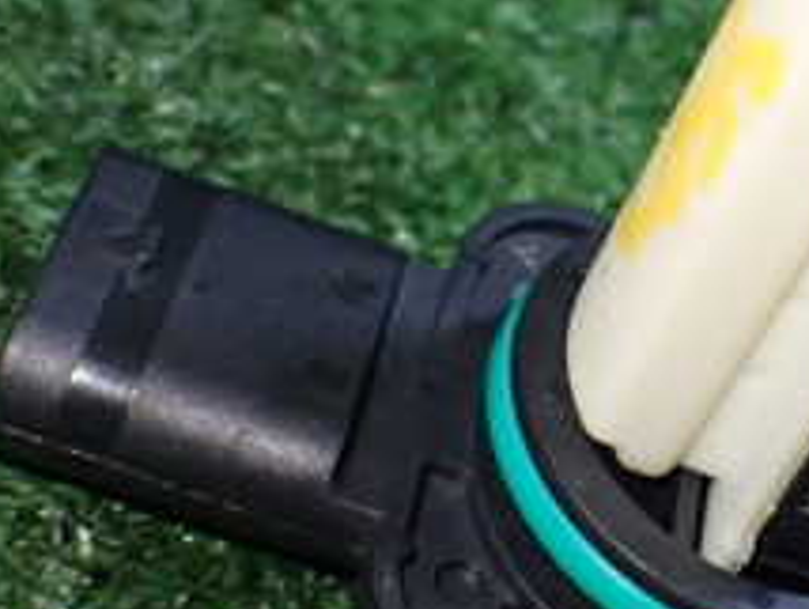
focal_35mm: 84
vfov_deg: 17.6
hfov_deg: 22.9
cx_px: 662
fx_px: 1965
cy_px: 303
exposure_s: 1/125
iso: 400
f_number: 2.3
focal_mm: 5.4
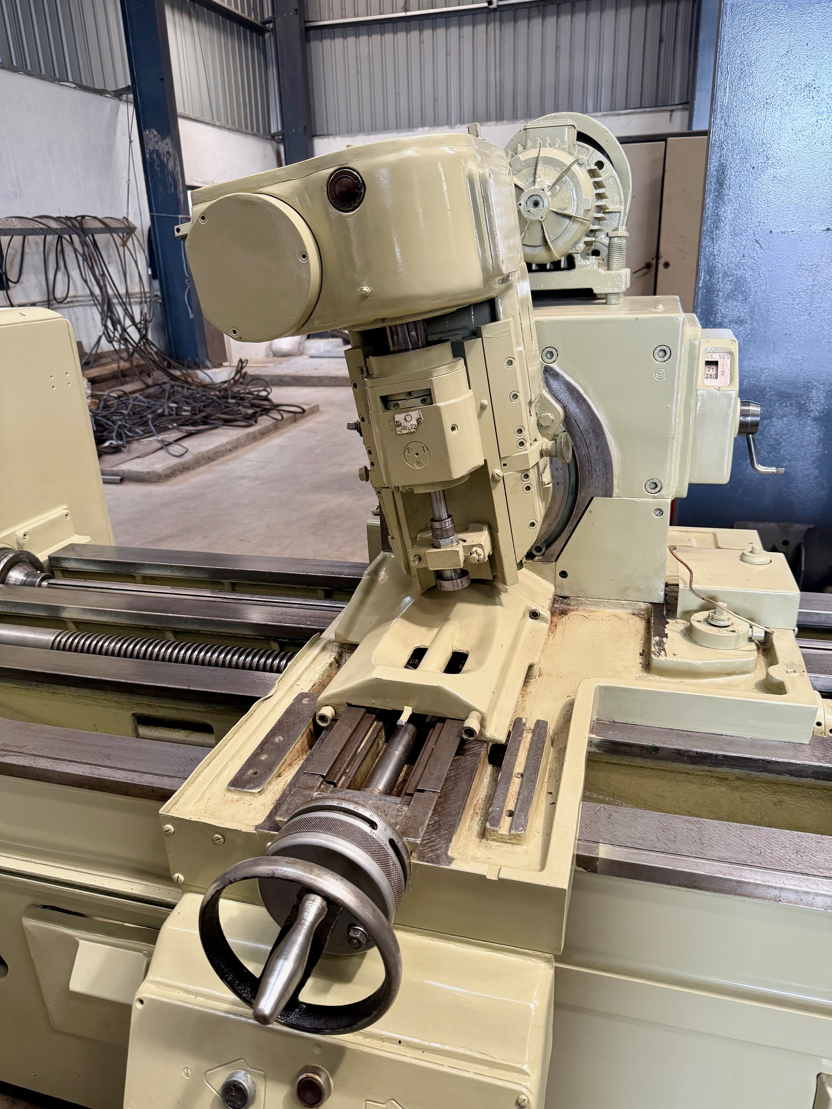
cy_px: 554
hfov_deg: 56.8
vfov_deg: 71.6
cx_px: 416
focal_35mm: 24
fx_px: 769
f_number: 1.78
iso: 200
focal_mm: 6.76
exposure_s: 1/108
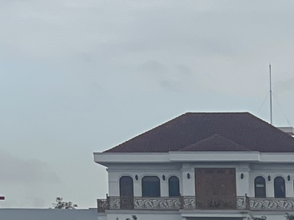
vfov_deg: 4.1
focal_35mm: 363
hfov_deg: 5.3
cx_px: -472
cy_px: -116
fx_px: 3080
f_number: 2.2
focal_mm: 7.5
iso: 20
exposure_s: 1/1167
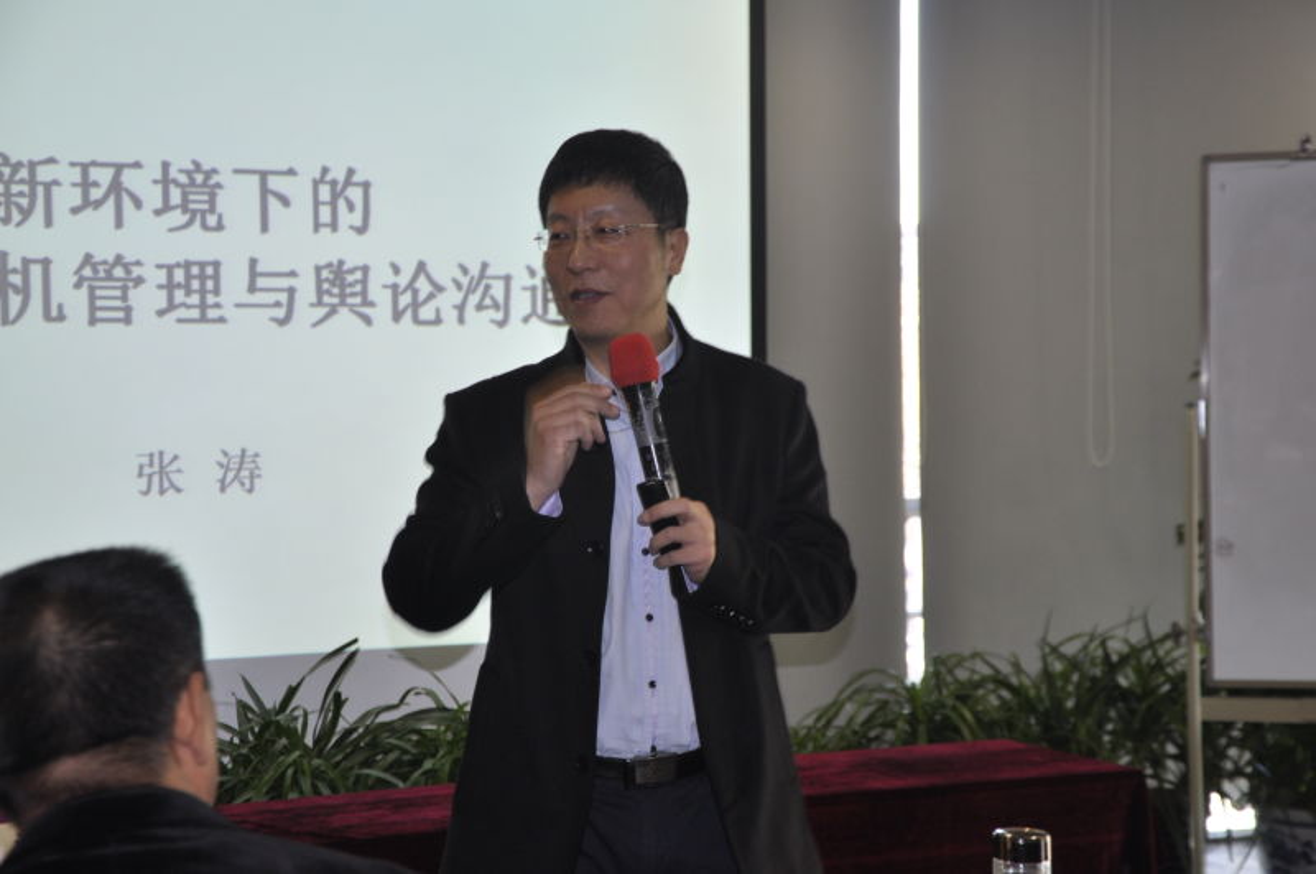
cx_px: 658
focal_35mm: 75
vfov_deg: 18.1
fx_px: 2738
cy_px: 437
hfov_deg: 27.0
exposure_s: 1/30
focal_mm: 50
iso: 400
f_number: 5
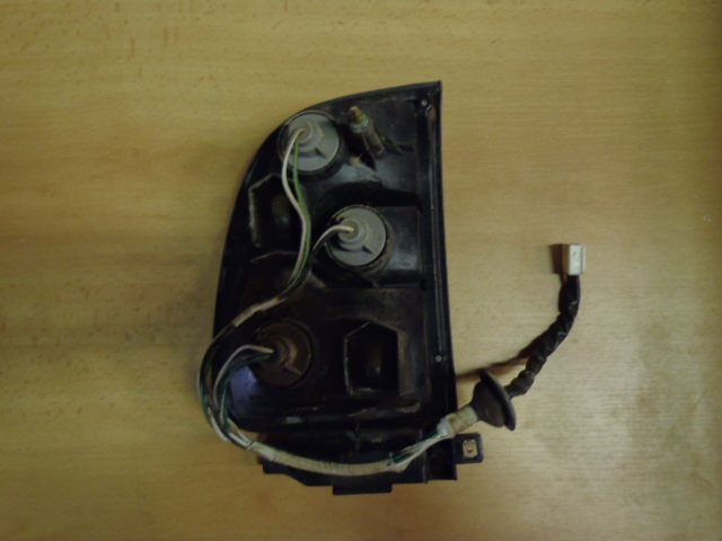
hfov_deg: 63.4
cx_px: 361
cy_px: 270
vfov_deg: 49.7
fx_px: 584
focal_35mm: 28
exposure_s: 1/4
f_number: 3.9
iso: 250
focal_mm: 5
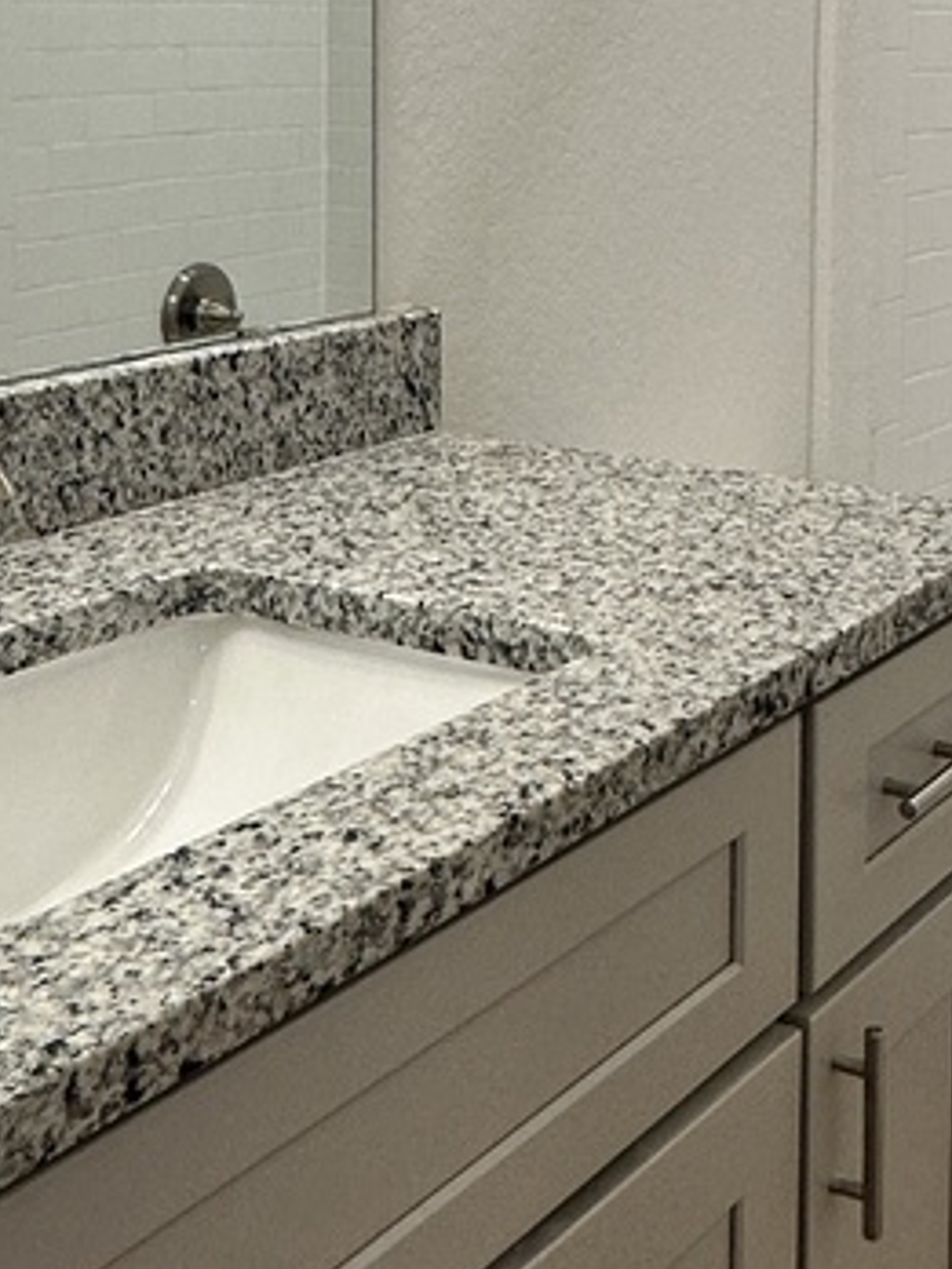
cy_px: 175
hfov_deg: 24.9
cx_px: 726
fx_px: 2127
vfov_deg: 31.9
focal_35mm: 58
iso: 100
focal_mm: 2.22
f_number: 2.2
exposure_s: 1/120
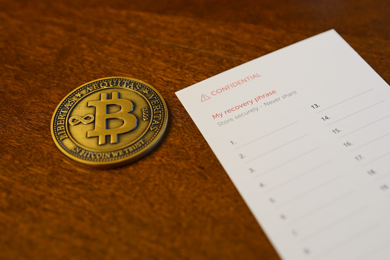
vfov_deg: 37.9
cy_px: 130
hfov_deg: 54.4
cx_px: 195
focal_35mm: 35
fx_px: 379
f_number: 3.5
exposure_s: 1/15
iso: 400
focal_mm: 35
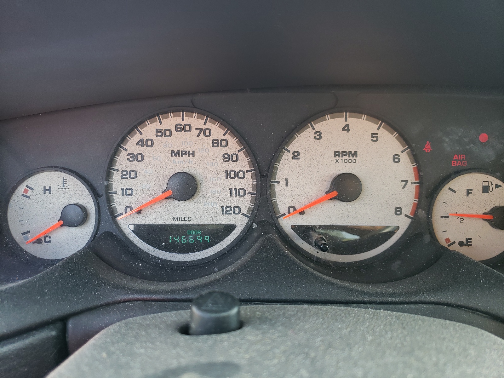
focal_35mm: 26
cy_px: 189
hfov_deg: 67.3
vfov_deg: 53.1
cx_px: 252
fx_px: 379
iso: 65
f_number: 1.5
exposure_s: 1/120
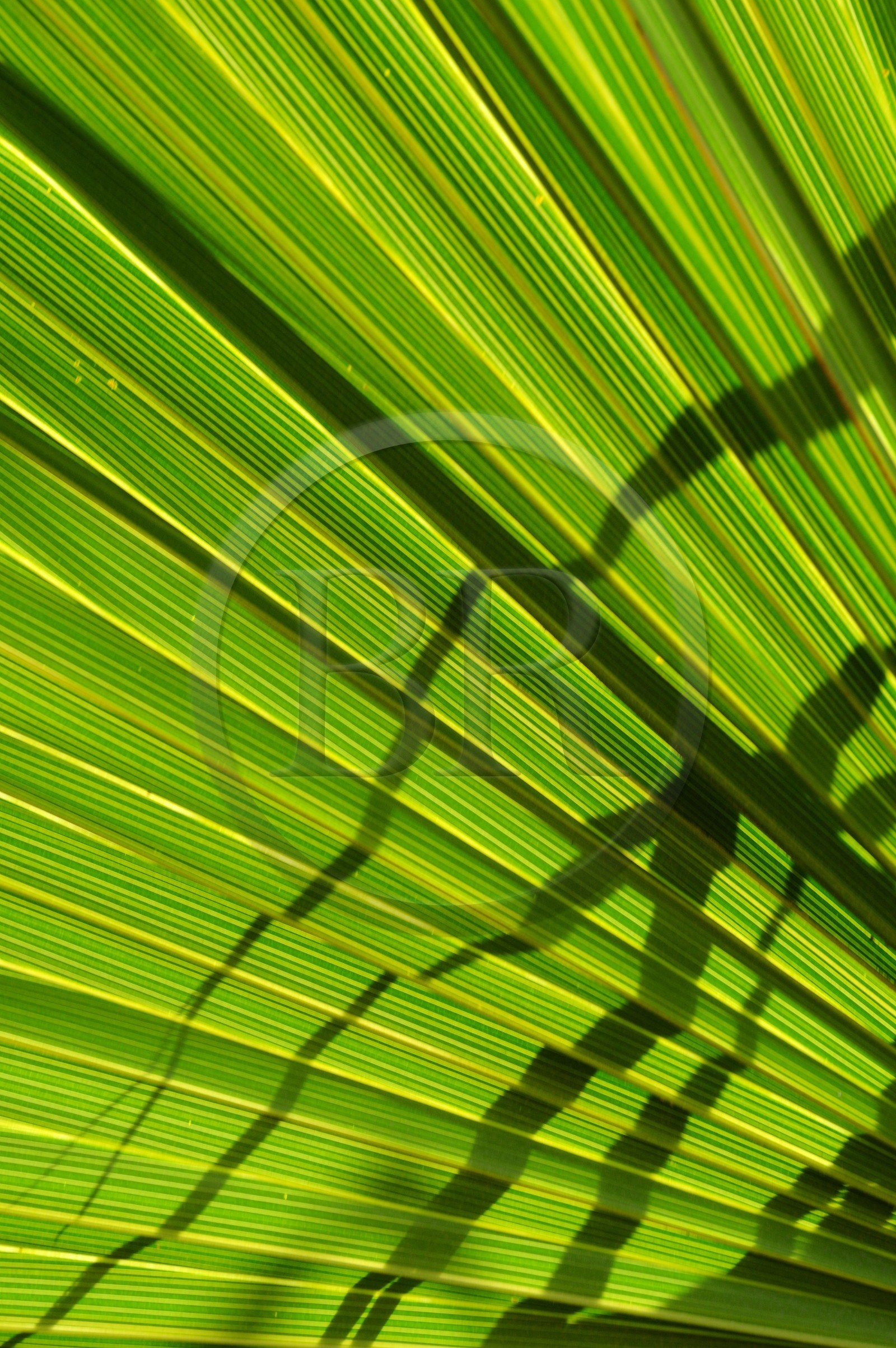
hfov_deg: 19.4
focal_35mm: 70
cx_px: 448
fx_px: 2617
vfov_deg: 28.9
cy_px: 674
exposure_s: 1/160
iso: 400
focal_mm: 70
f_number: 8
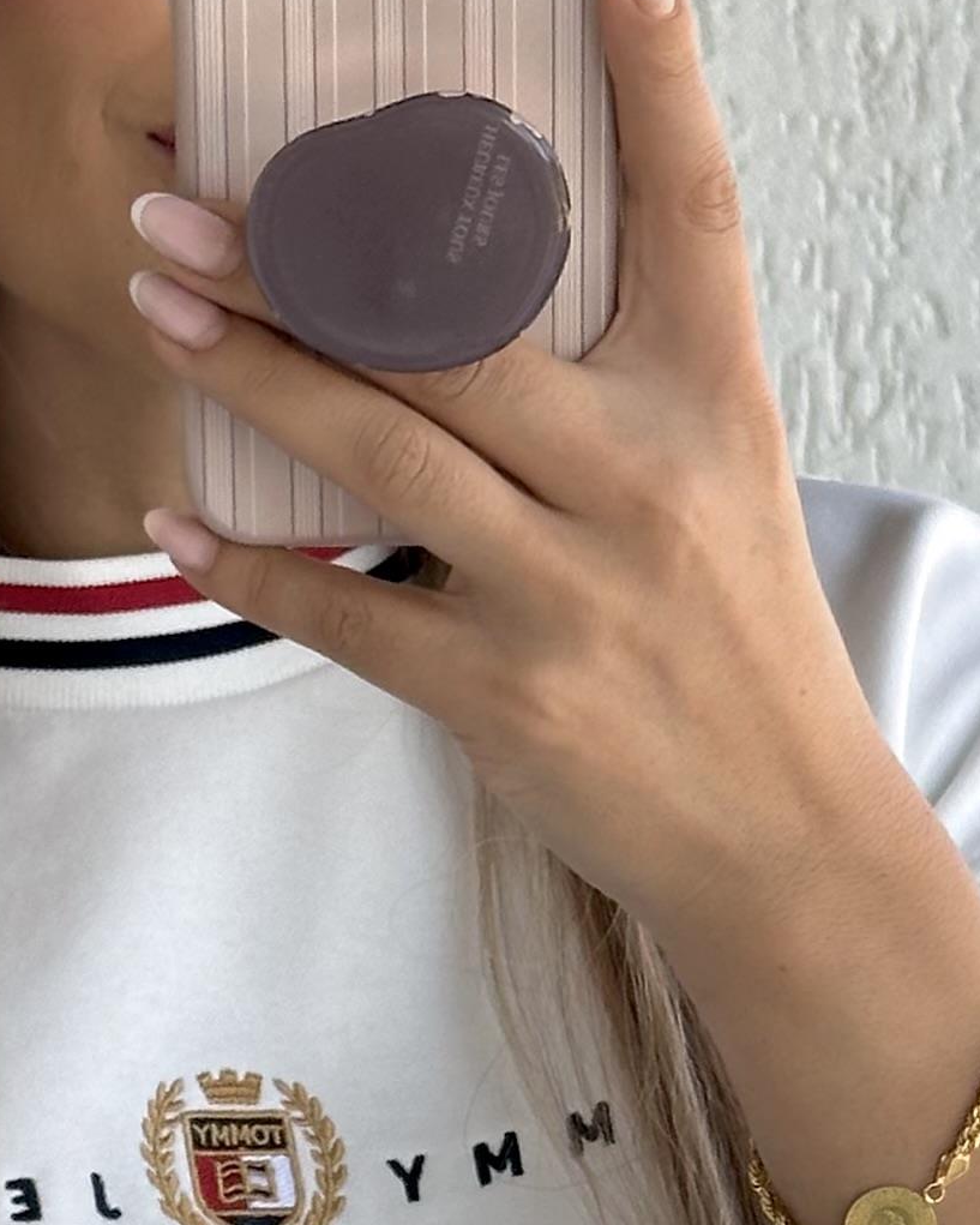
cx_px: 649
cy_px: 1196
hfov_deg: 8.4
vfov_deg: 10.4
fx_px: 6706
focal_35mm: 185
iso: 64
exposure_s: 1/240
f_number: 1.78
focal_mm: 6.86
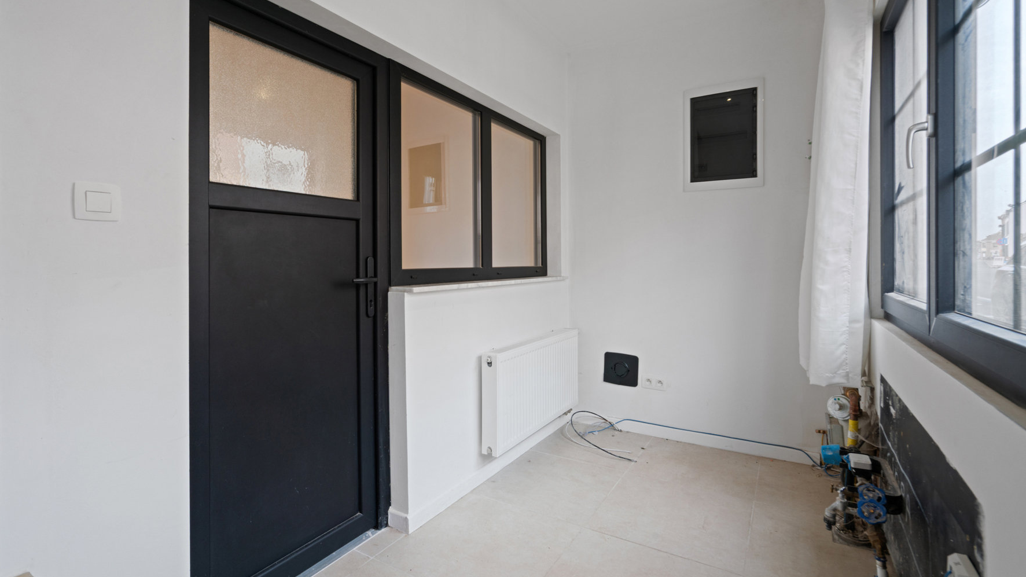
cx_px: 507
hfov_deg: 95.9
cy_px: 261
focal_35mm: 17
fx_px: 462
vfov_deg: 63.8
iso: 250
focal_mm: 16
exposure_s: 1
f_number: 11
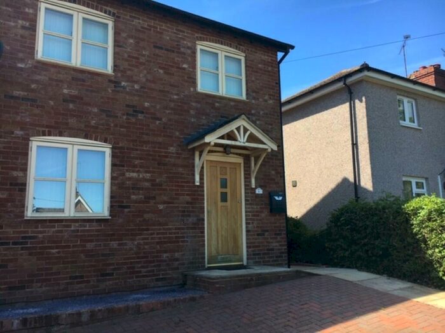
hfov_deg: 61.7
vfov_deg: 48.2
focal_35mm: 29
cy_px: 166
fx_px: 373
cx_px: 222
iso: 25
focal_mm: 4.15
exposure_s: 1/680
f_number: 2.2
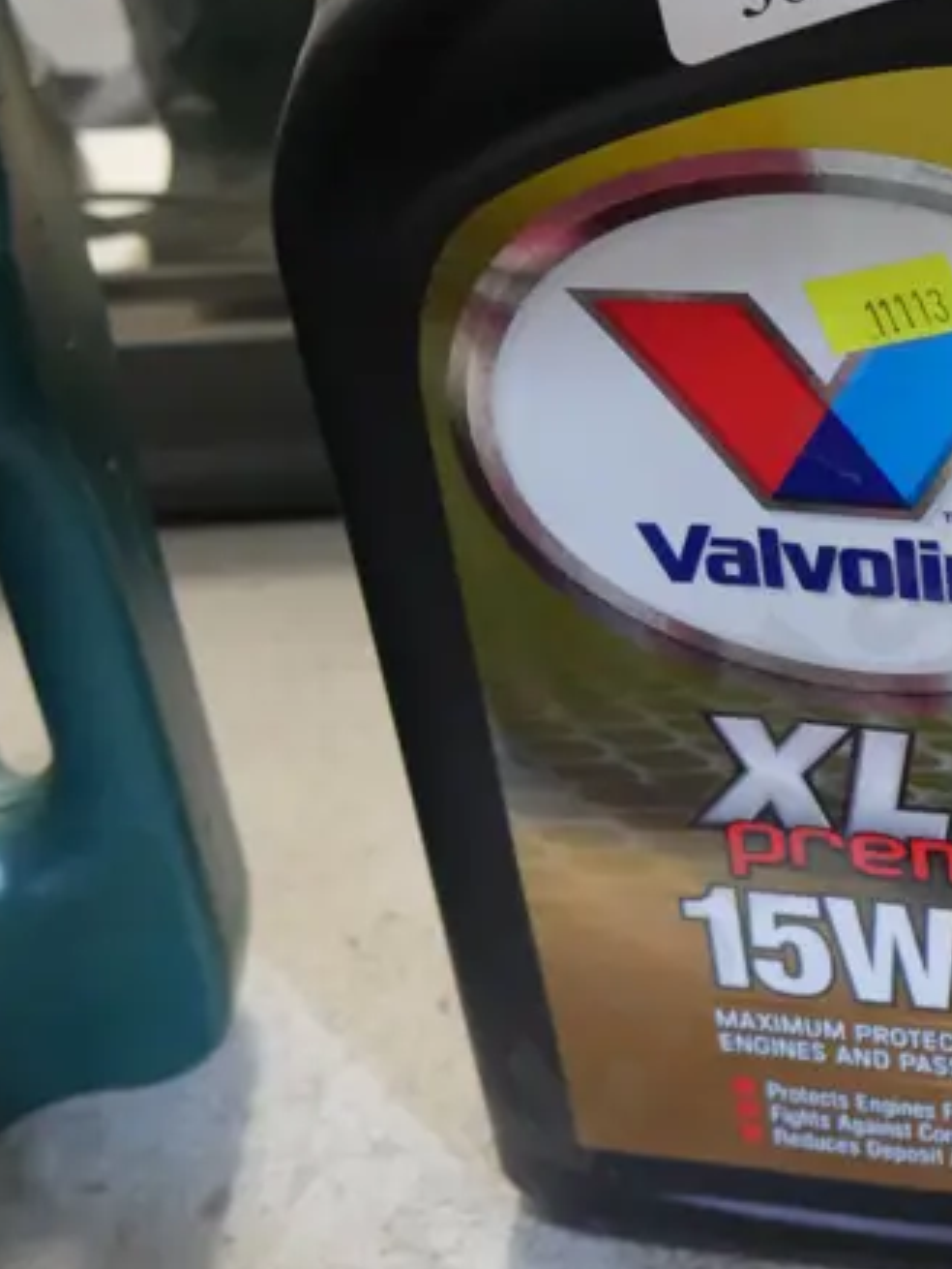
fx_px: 3262
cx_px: 1099
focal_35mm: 89
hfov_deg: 16.0
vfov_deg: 21.9
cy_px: 375
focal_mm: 19
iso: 2000
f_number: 4.1
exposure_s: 1/60
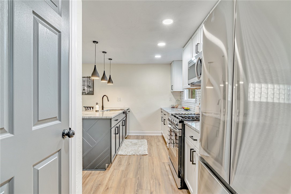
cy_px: 97
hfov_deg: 93.3
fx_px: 137
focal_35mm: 17
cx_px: 146
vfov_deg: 70.4
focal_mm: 17
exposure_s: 1/8
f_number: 14
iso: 50
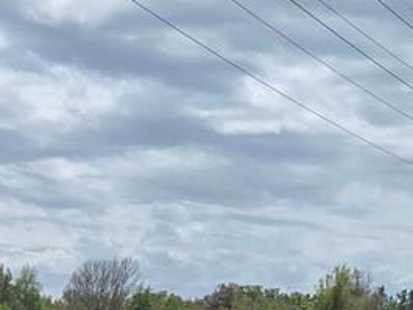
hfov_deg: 14.0
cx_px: -12
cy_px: 519
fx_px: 1659
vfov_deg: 10.2
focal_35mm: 139
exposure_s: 1/3540
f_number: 1.8
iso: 25
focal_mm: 5.4
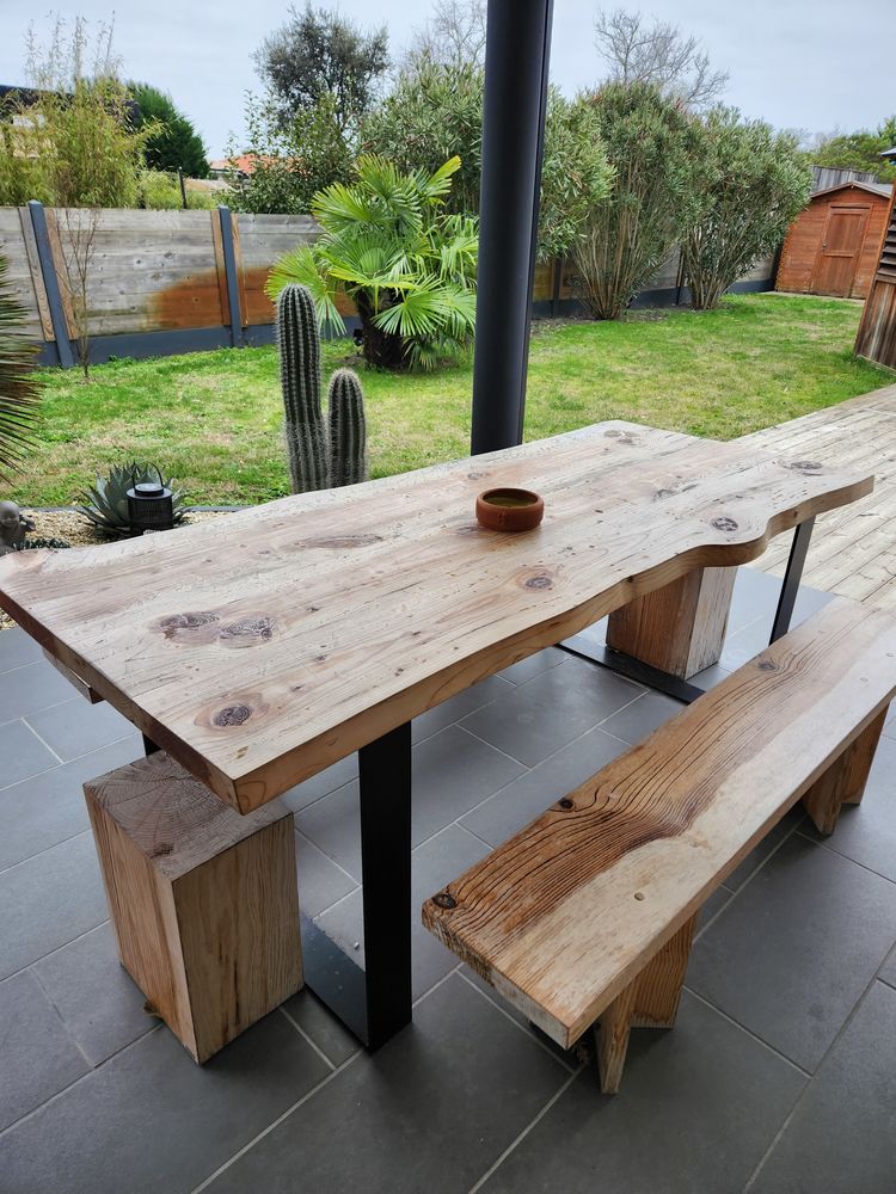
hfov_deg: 58.9
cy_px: 597
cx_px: 448
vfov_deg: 73.9
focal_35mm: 23
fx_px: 794
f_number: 1.8
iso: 32
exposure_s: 1/180
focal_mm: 5.4
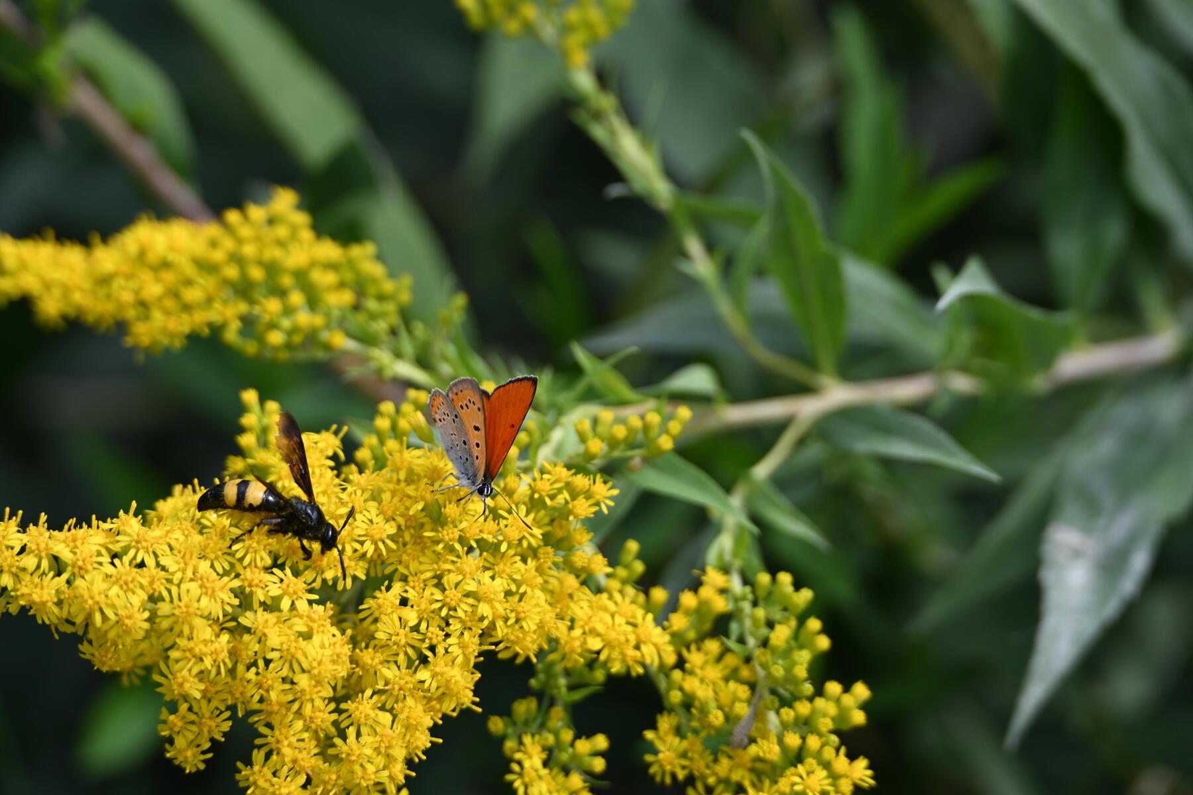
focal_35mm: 185
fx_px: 6130
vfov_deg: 7.4
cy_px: 398
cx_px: 596
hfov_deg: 11.1
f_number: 7.6
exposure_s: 1/250
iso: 110
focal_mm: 185
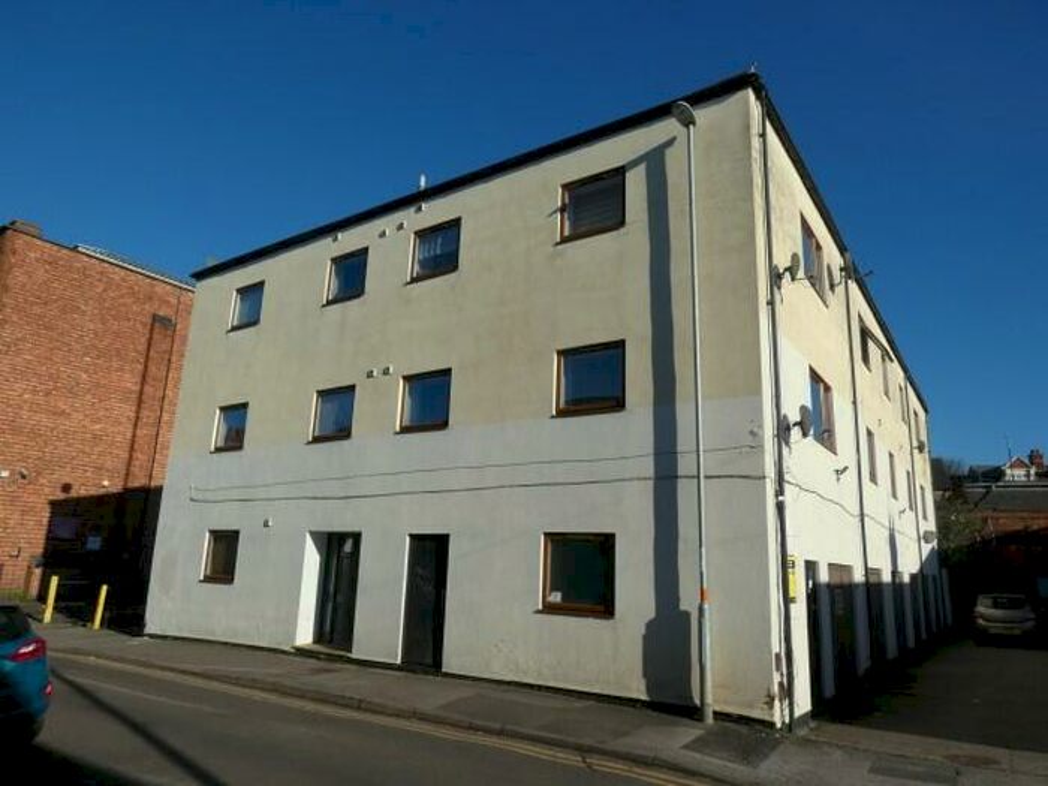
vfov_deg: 61.1
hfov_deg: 76.4
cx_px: 524
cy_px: 393
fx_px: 666
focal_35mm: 22
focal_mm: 4
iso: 80
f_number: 4.5
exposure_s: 1/800
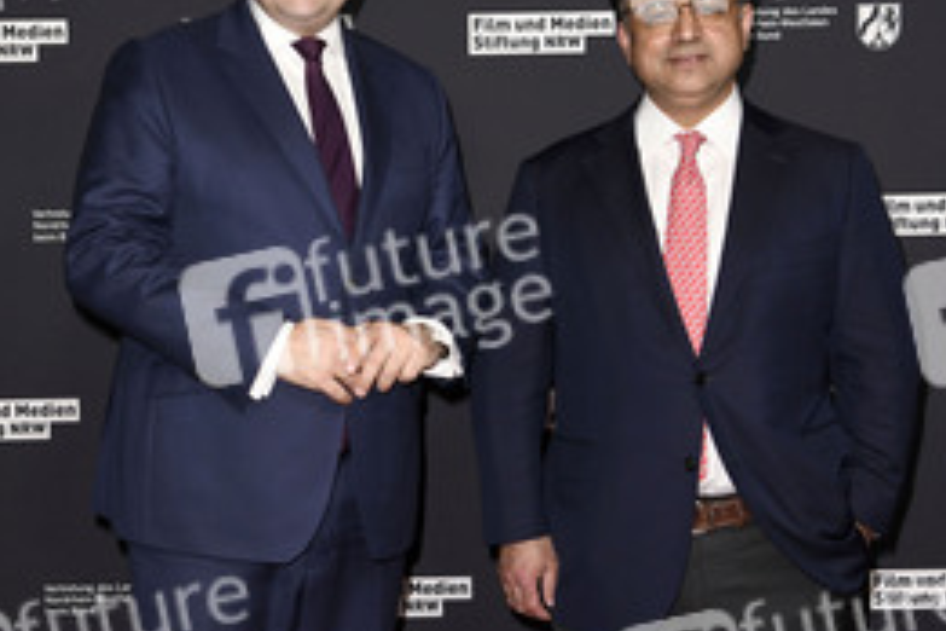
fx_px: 1813
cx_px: 471
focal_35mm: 69
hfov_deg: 29.2
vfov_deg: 19.6
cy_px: 482
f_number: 4
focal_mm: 45
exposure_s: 1/320
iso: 640
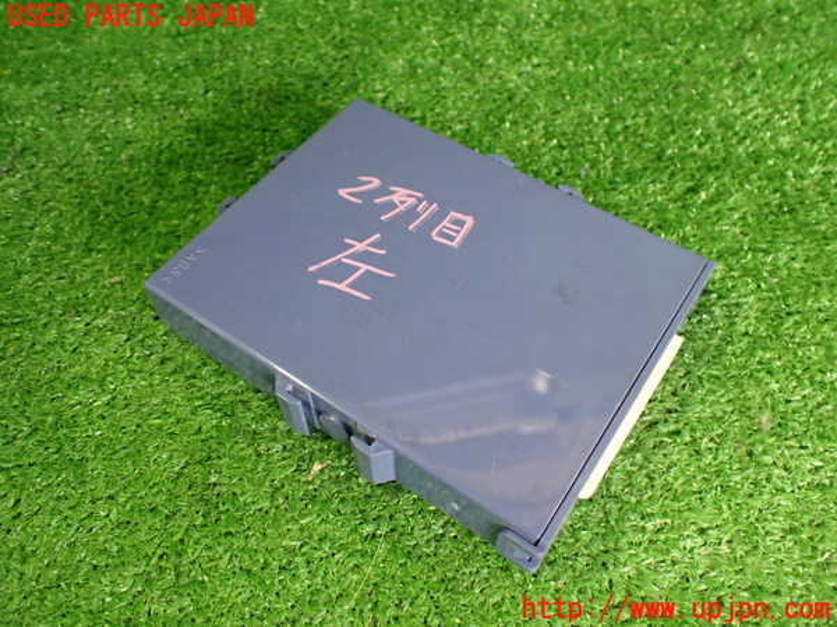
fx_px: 725
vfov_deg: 46.8
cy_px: 314
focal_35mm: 30
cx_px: 418
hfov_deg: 60.0
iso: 800
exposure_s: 1/40
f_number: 2.3
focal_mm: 5.4
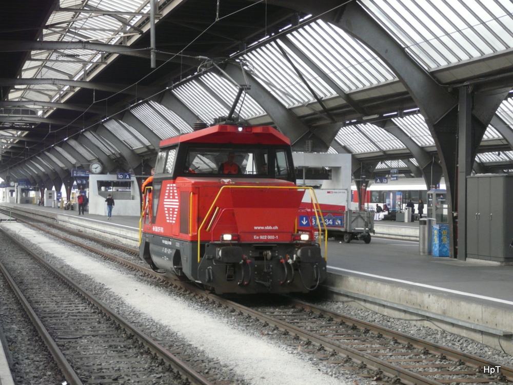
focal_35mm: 69
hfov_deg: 28.2
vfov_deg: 21.3
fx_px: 1023
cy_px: 192
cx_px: 256
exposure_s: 1/100
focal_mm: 11.4
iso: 250
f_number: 3.2
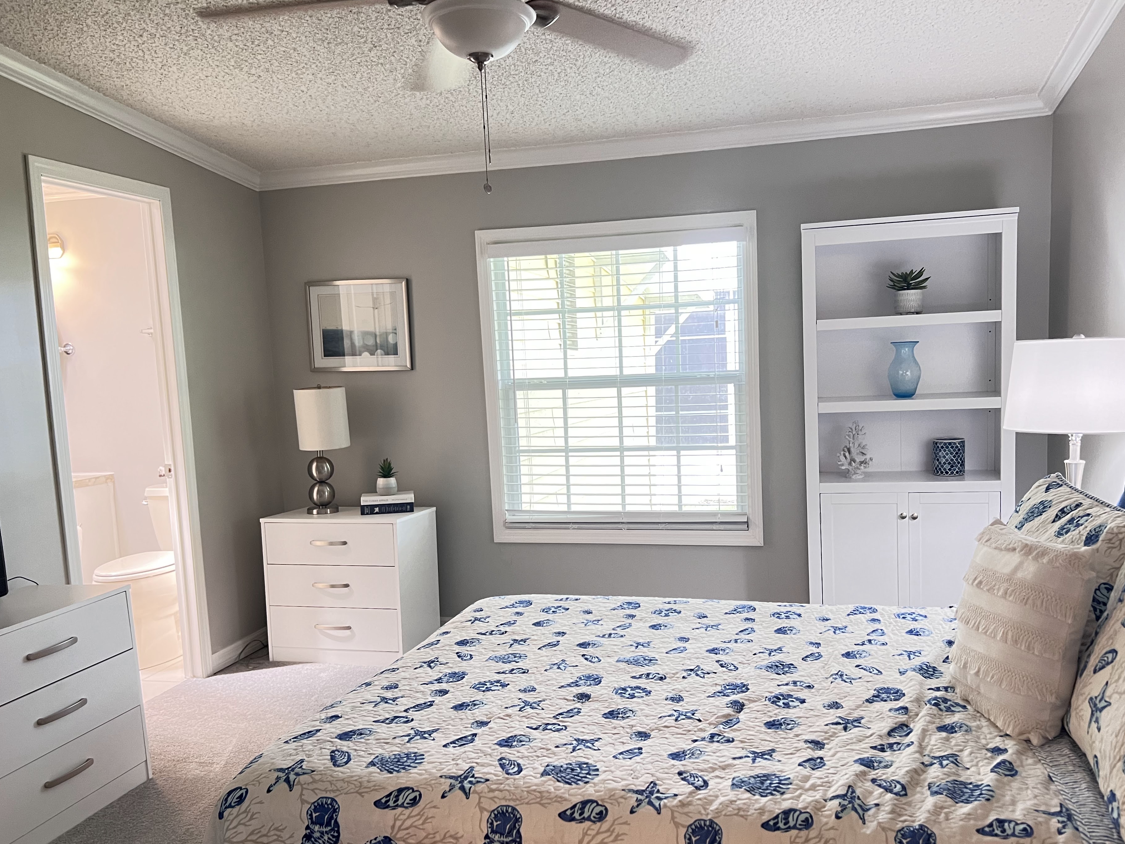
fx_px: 942
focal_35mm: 29
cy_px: 463
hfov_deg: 61.6
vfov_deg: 48.2
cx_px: 591
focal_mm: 5.7
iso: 320
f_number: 1.5
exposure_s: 1/60
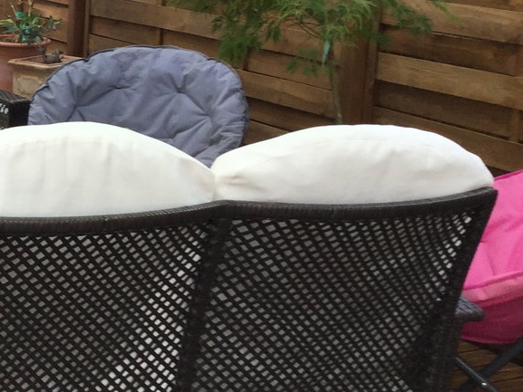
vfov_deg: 17.2
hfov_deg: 20.7
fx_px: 1300
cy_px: 195
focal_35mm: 86
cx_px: -156
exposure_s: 1/100
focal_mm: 3.3
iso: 32
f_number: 2.4
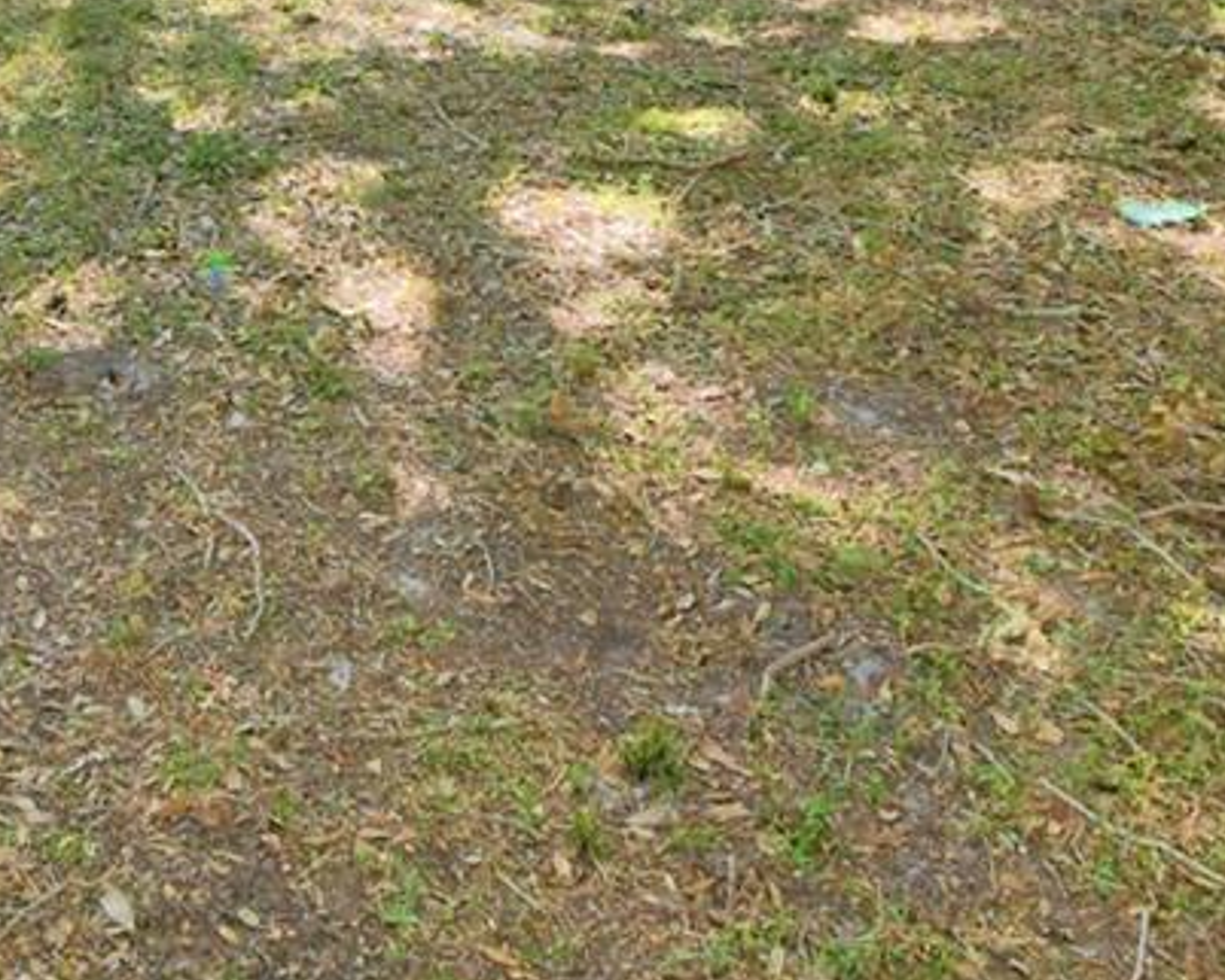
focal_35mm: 56
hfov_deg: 32.5
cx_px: 210
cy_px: -487
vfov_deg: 22.4
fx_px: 2031
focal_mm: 10
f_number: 6.3
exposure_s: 1/250
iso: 100
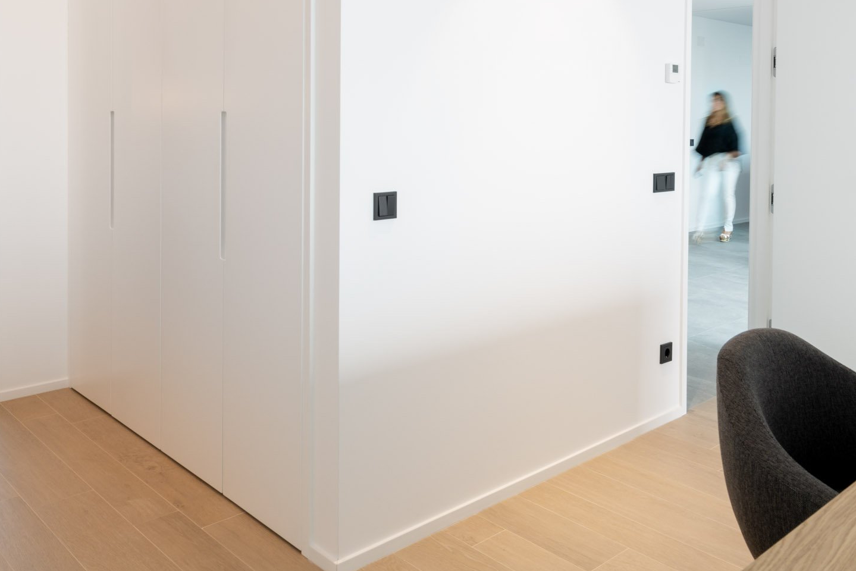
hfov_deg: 57.0
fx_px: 785
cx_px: 489
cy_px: 128
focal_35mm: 33
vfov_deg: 38.7
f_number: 13
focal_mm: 19
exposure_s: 1/5
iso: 125
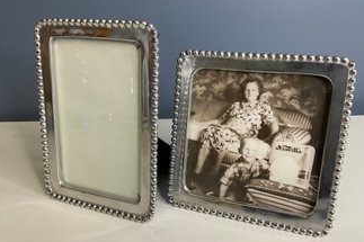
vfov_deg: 41.1
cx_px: 191
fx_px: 323
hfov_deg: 58.7
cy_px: 123
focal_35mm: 32
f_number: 1.8
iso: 40
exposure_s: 1/120
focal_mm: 3
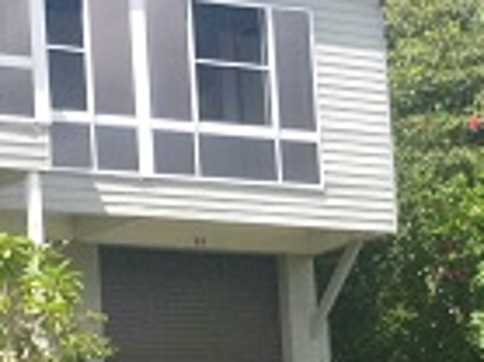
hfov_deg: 11.0
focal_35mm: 177
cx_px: -87
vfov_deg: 8.3
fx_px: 2473
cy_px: 369
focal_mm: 7.3
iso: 400
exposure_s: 1/800
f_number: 4.6
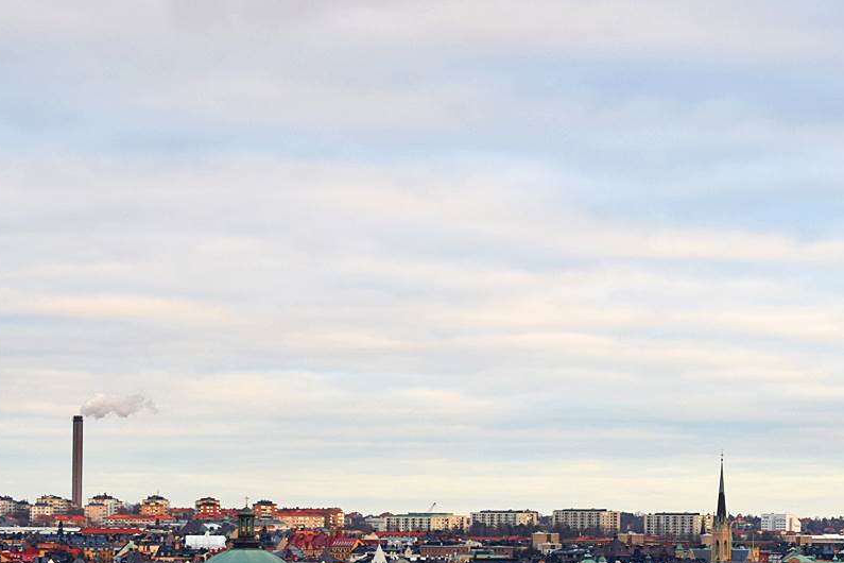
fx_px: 3892
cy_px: 413
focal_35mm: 166
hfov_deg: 12.4
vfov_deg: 8.3
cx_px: 562
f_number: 6.3
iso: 400
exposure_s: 1/160
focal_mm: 55
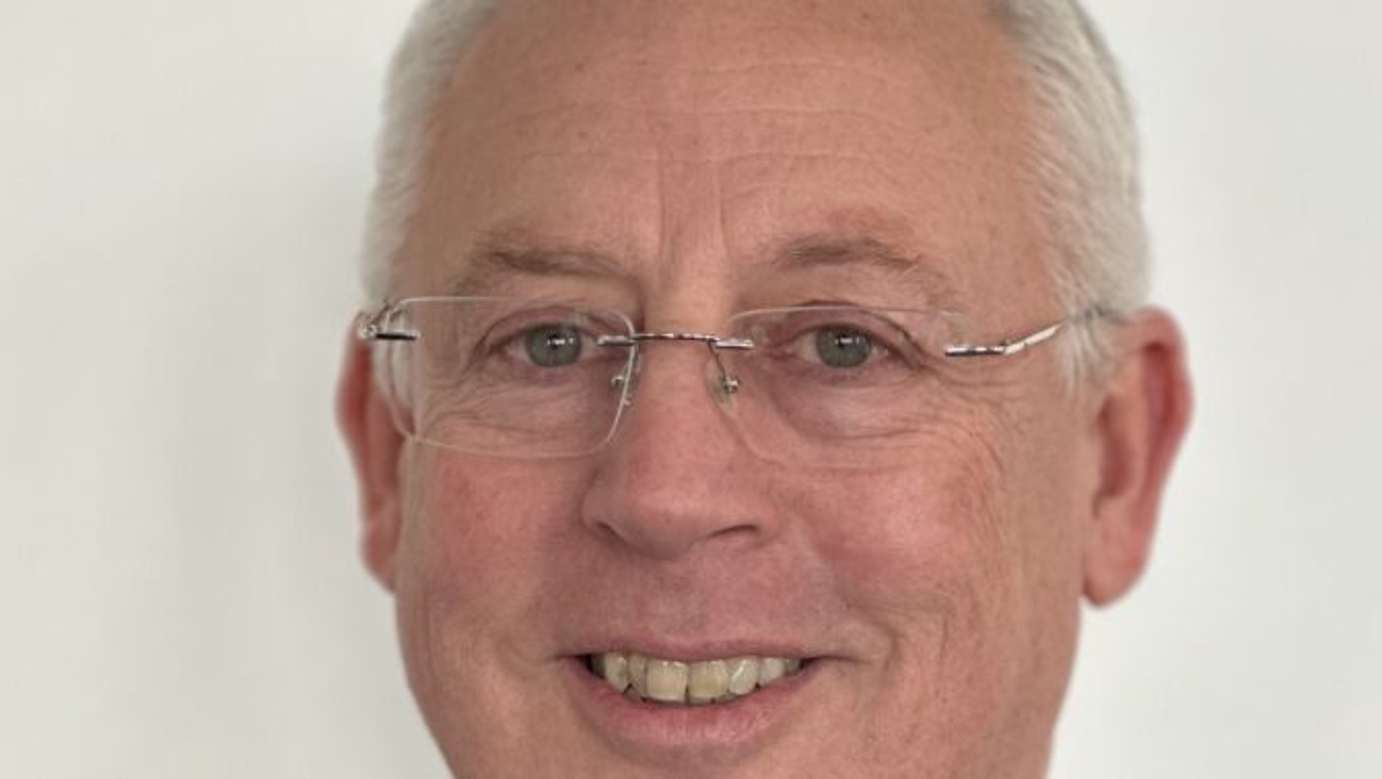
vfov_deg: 9.4
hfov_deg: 16.8
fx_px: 4692
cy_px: 692
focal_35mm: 128
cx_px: 723
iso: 160
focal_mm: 9
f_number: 2.8
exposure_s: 1/33
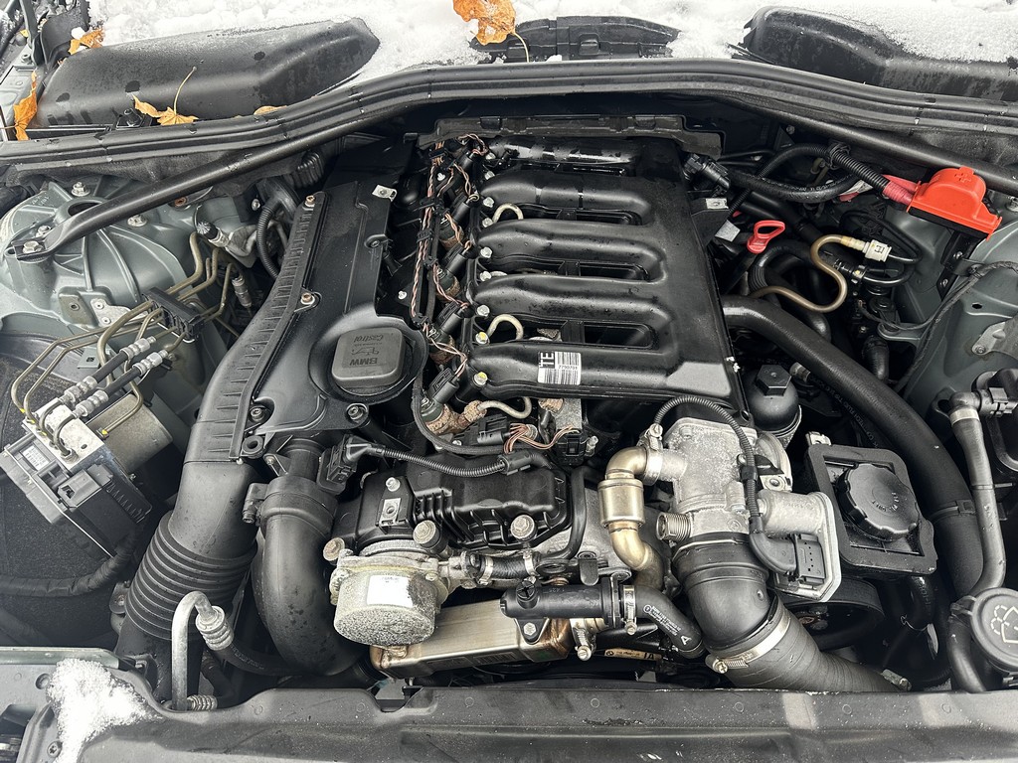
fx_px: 706
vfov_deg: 56.8
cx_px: 509
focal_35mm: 24
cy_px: 382
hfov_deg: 71.6
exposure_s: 1/121
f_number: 1.78
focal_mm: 6.86
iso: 200
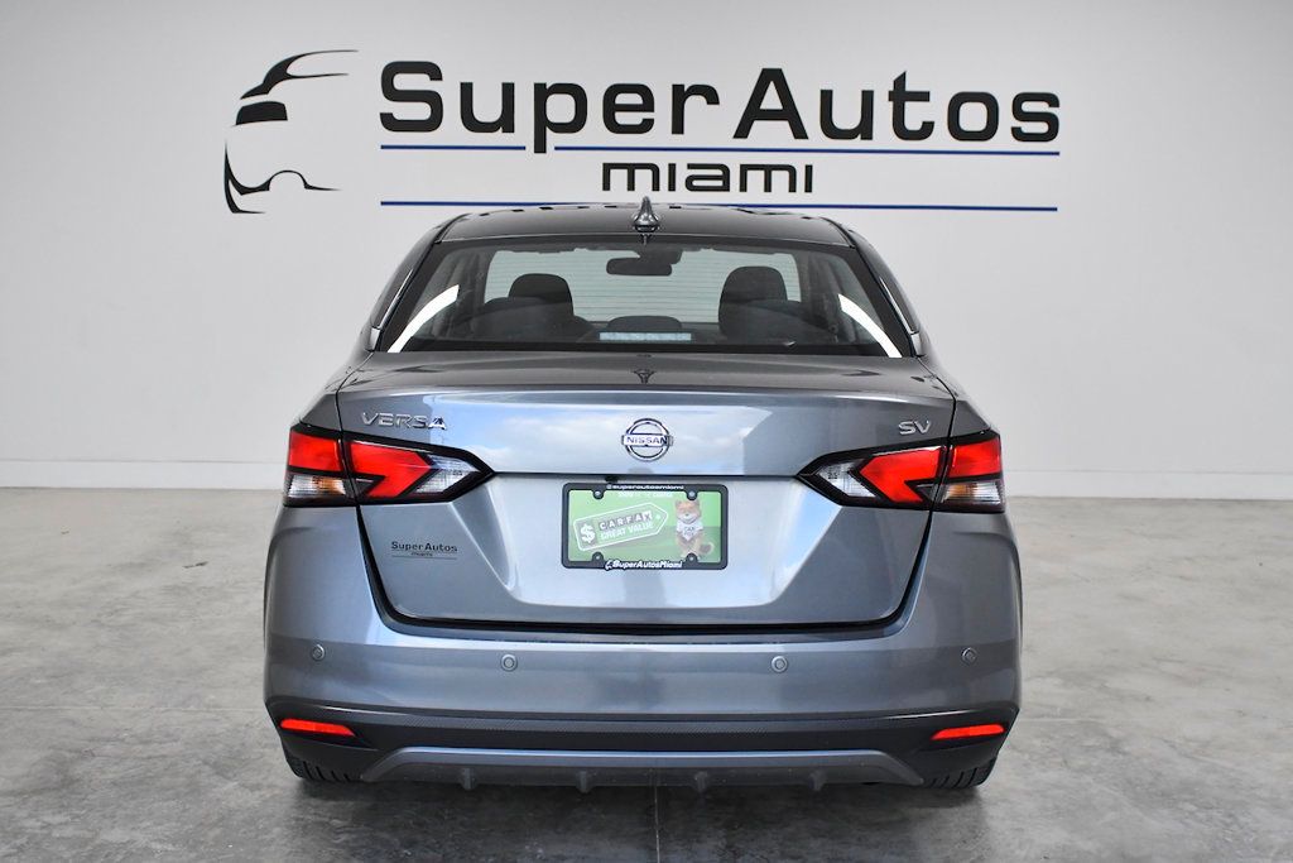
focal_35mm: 43
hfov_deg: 45.4
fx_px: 1545
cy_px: 432
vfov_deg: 31.2
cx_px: 646
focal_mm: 29
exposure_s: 1/1600
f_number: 4.5
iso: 2000
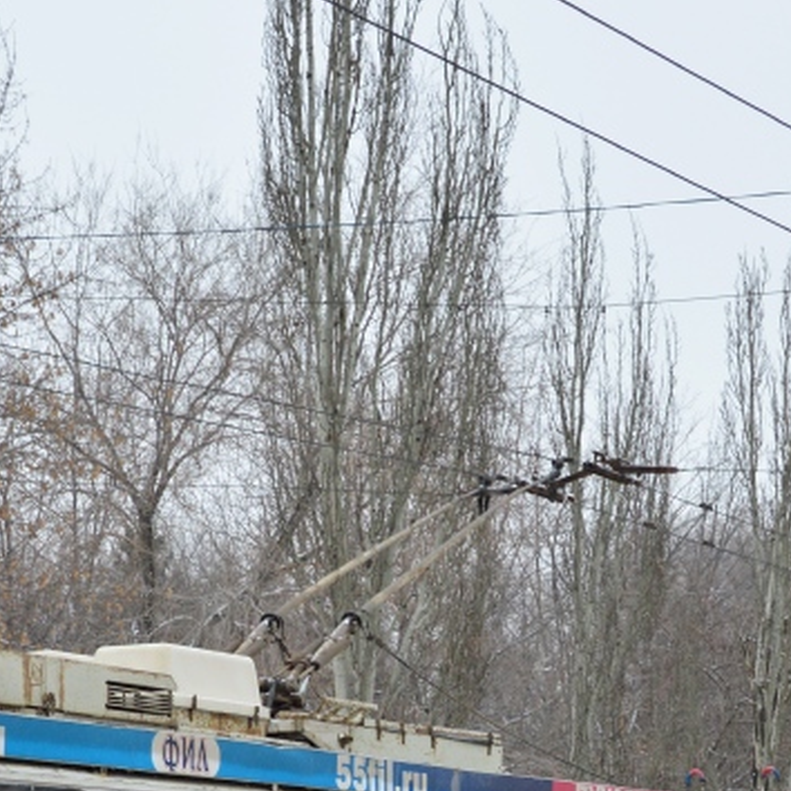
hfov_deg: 14.4
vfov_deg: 14.2
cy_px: 782
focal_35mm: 121
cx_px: 297
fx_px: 3128
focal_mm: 28
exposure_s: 1/250
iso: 200
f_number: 7.1
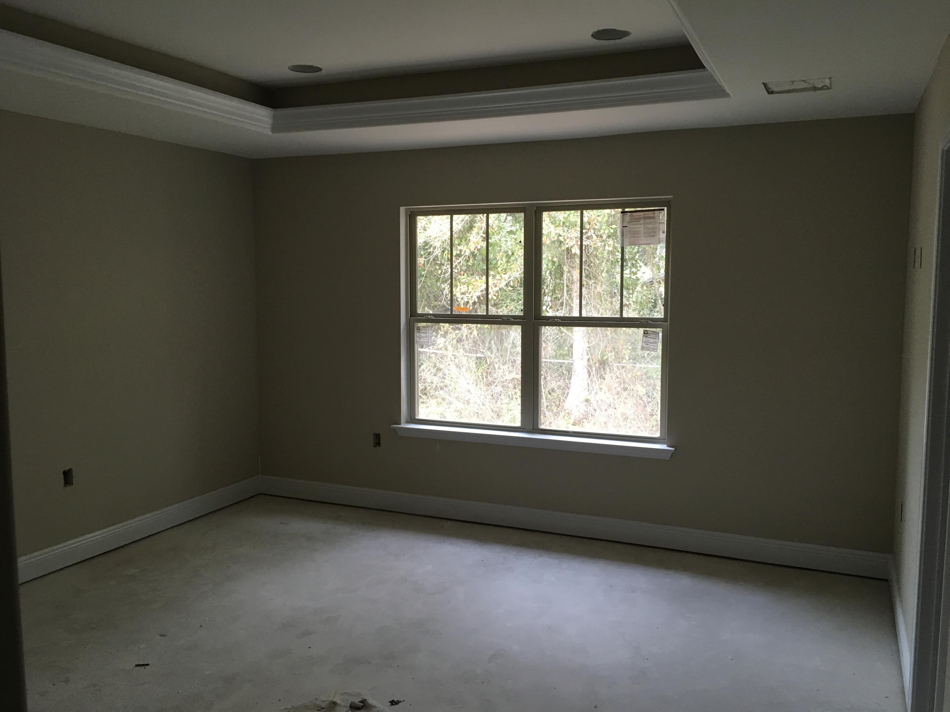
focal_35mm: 29
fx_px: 796
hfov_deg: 61.7
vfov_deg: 48.2
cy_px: 356
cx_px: 475
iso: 50
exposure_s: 1/33
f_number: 2.2
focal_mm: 4.15
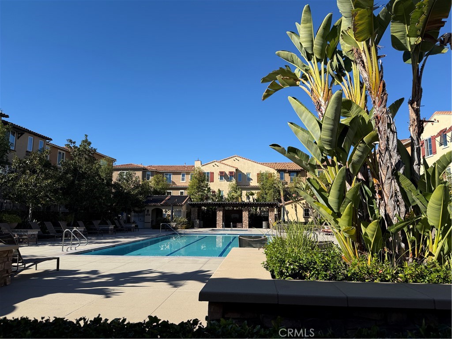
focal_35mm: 24
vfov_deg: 56.8
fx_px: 313
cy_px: 170
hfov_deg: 71.6
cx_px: 226
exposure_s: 1/4167
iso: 80
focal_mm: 6.76
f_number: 1.78
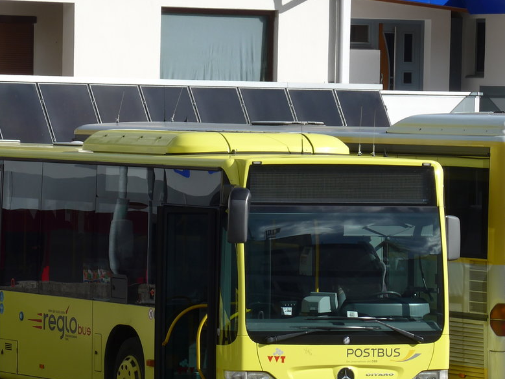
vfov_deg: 4.3
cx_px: 187
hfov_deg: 5.8
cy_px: 190
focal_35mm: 342
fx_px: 4989
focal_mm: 42.8
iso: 80
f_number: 5.9
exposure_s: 1/400
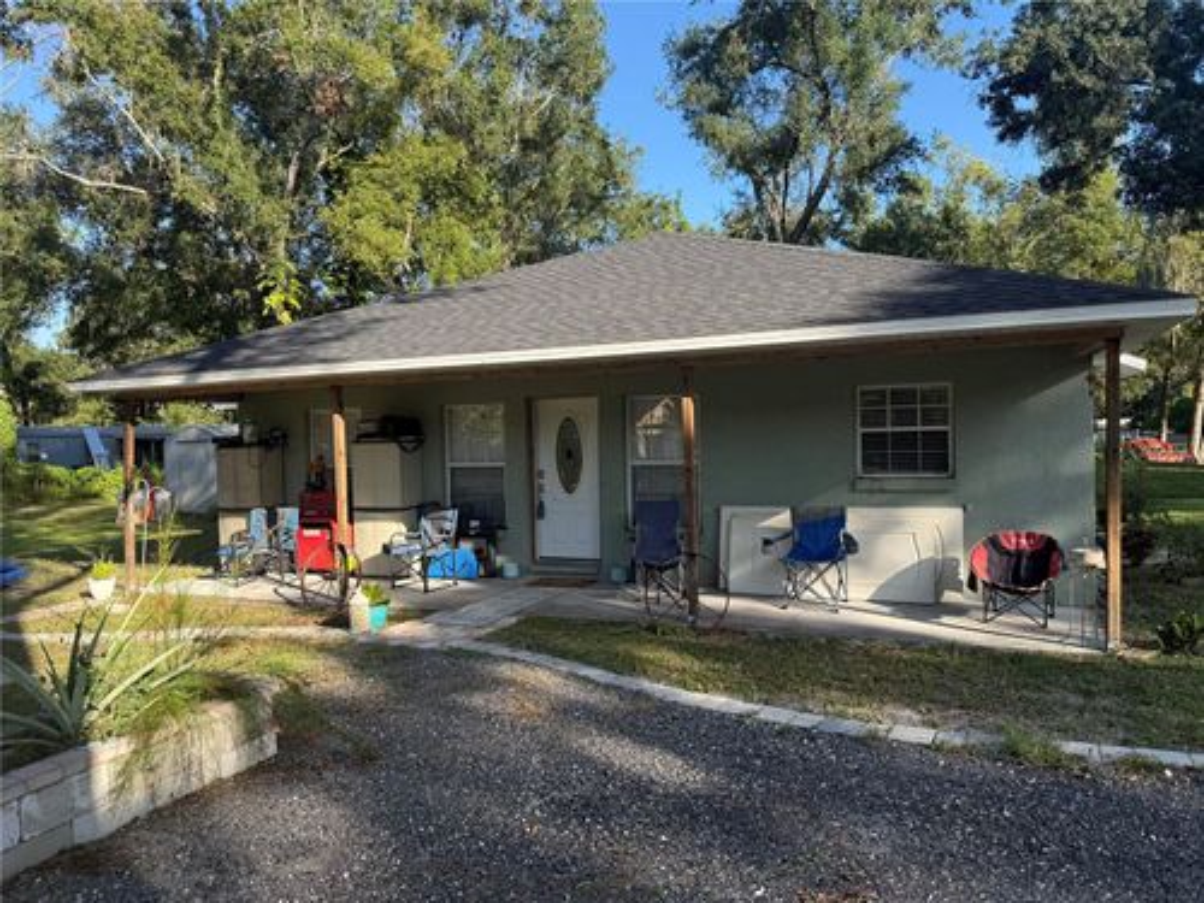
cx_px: 602
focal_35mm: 24
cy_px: 452
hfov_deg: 71.6
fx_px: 835
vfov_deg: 56.8
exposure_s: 1/1106
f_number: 1.78
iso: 80
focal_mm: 6.76
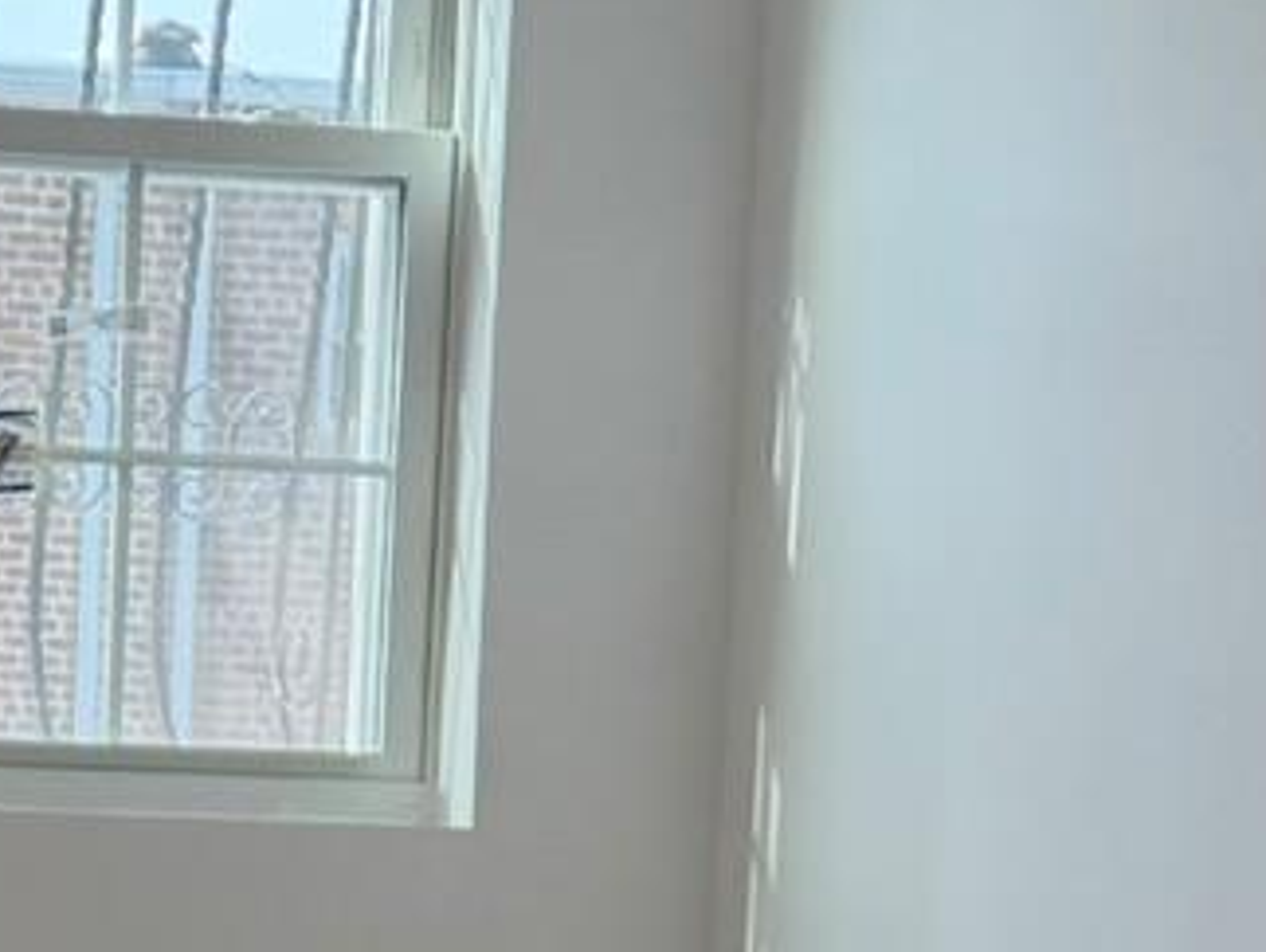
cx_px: -184
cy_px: 1645
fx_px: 5565
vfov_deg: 9.4
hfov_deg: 12.7
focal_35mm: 152
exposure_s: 1/559
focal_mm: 6.76
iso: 100
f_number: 1.78
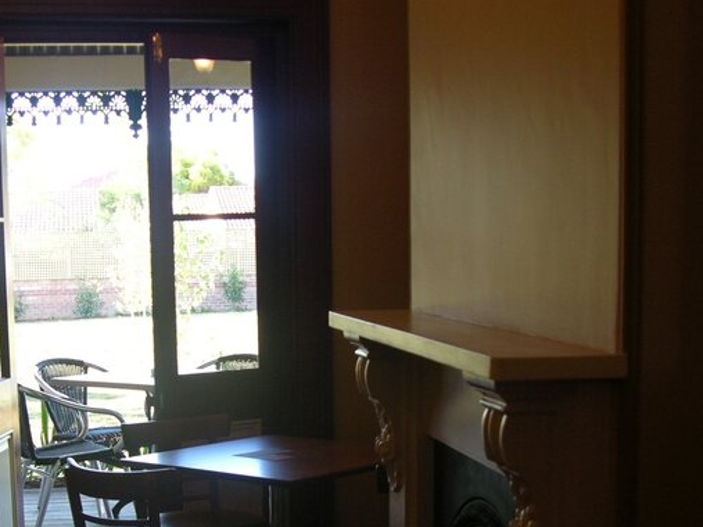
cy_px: 424
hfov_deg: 28.0
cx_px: 254
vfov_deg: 21.0
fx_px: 1401
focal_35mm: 69
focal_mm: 8.9
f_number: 2.8
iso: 79
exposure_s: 1/32
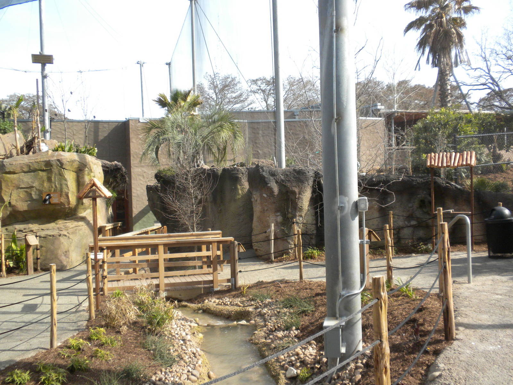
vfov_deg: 38.7
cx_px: 256
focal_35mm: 37
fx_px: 548
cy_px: 192
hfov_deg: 50.1
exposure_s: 1/651
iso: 165
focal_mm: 6.6
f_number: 3.5
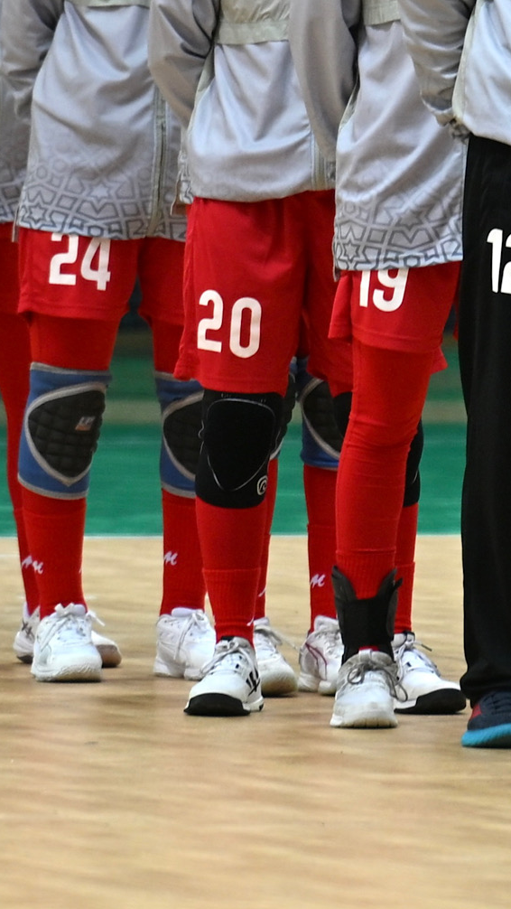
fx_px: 15053
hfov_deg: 1.9
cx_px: 456
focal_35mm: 625
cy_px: 80
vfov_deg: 3.5
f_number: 3.2
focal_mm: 200
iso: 640
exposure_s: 1/800
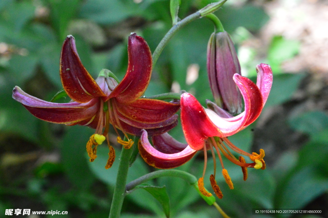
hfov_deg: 13.7
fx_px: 1366
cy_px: 109
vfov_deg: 9.1
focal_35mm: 150
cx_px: 164
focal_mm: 100
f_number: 20
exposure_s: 1/160
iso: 6400
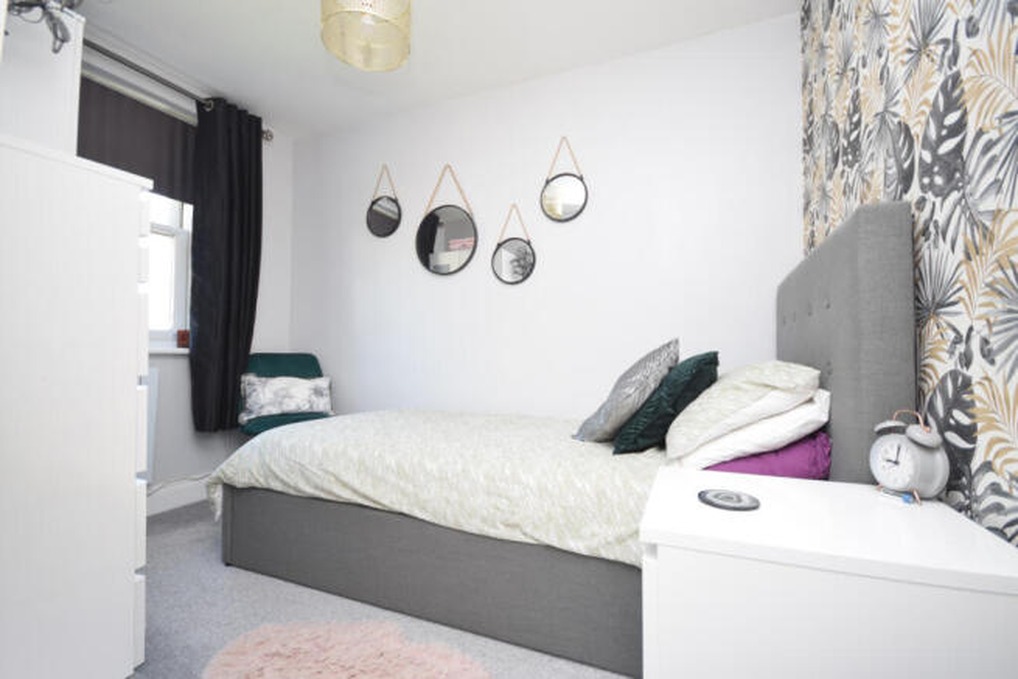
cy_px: 340
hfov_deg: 100.4
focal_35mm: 15
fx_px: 424
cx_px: 509
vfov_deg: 77.4
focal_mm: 10
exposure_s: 1/60
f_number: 4
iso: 500
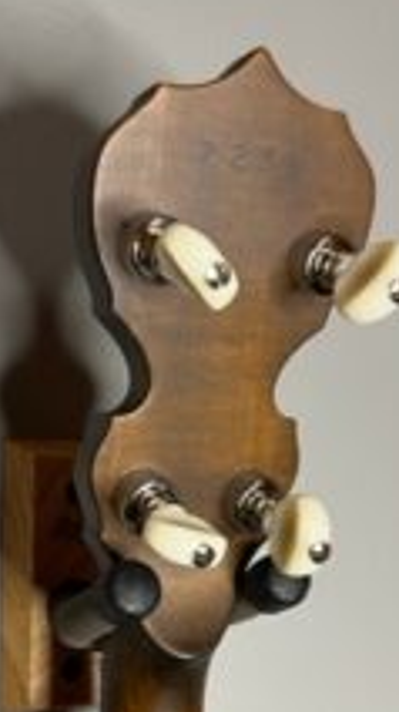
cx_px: 178
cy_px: 509
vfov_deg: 36.0
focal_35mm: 57
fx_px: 1074
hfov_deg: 21.0
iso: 80
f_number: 1.6
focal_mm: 5.1
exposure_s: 1/60
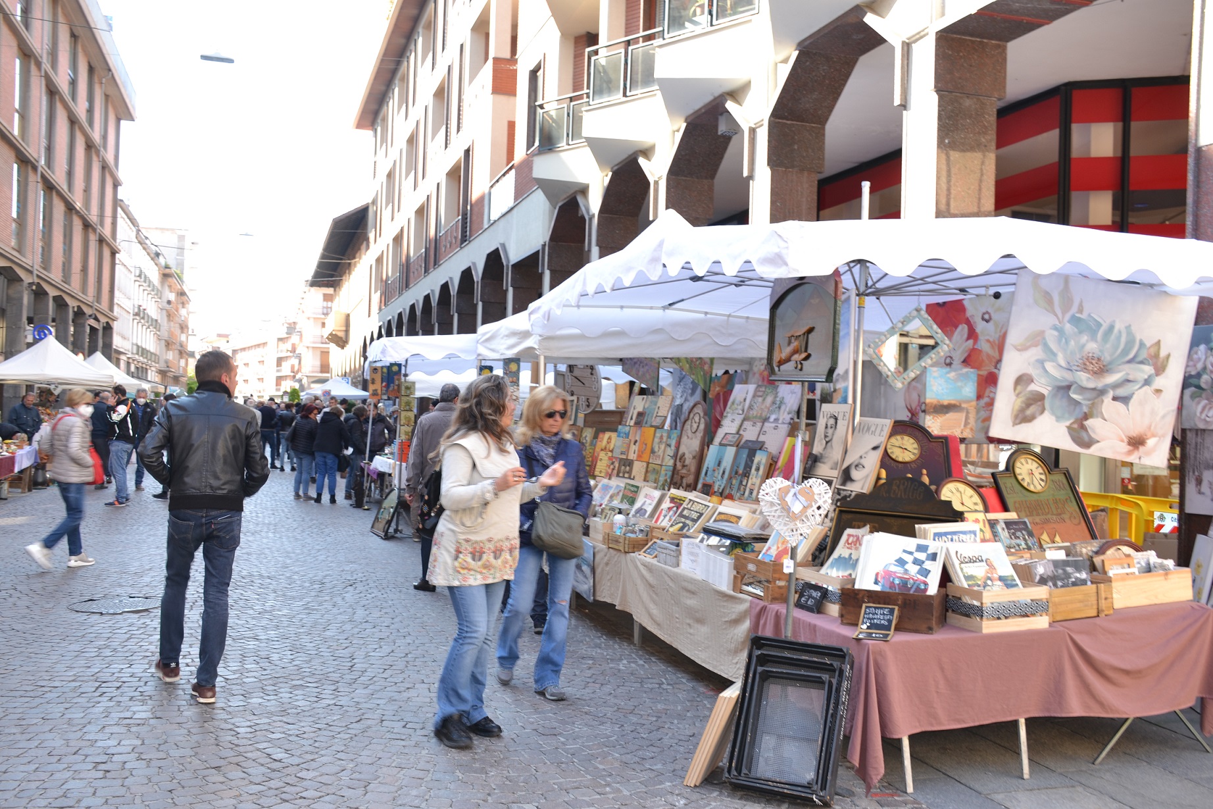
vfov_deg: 40.0
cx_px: 606
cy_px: 404
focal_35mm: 33
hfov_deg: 57.2
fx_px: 1112
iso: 100
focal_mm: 22
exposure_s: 1/30
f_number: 5.6
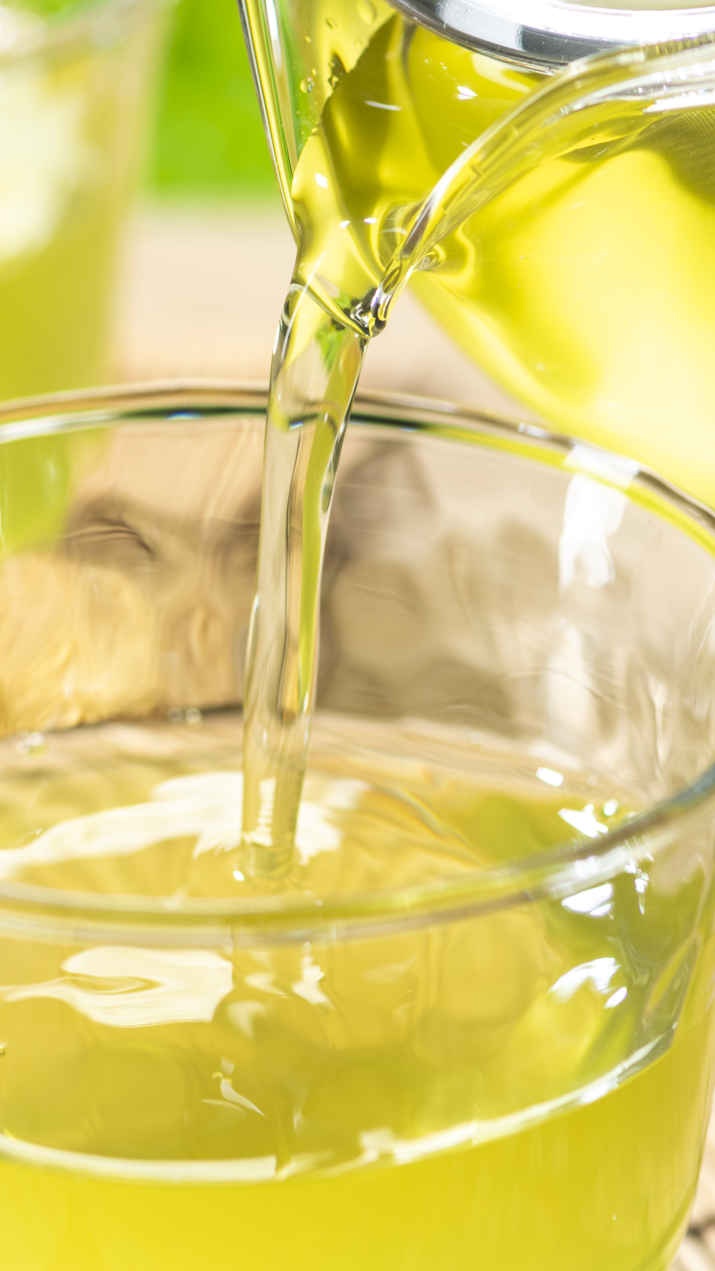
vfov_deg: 9.4
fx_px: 7751
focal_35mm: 230
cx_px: 368
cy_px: 748
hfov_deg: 5.3
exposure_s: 1/125
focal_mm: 105
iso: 100
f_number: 5.6
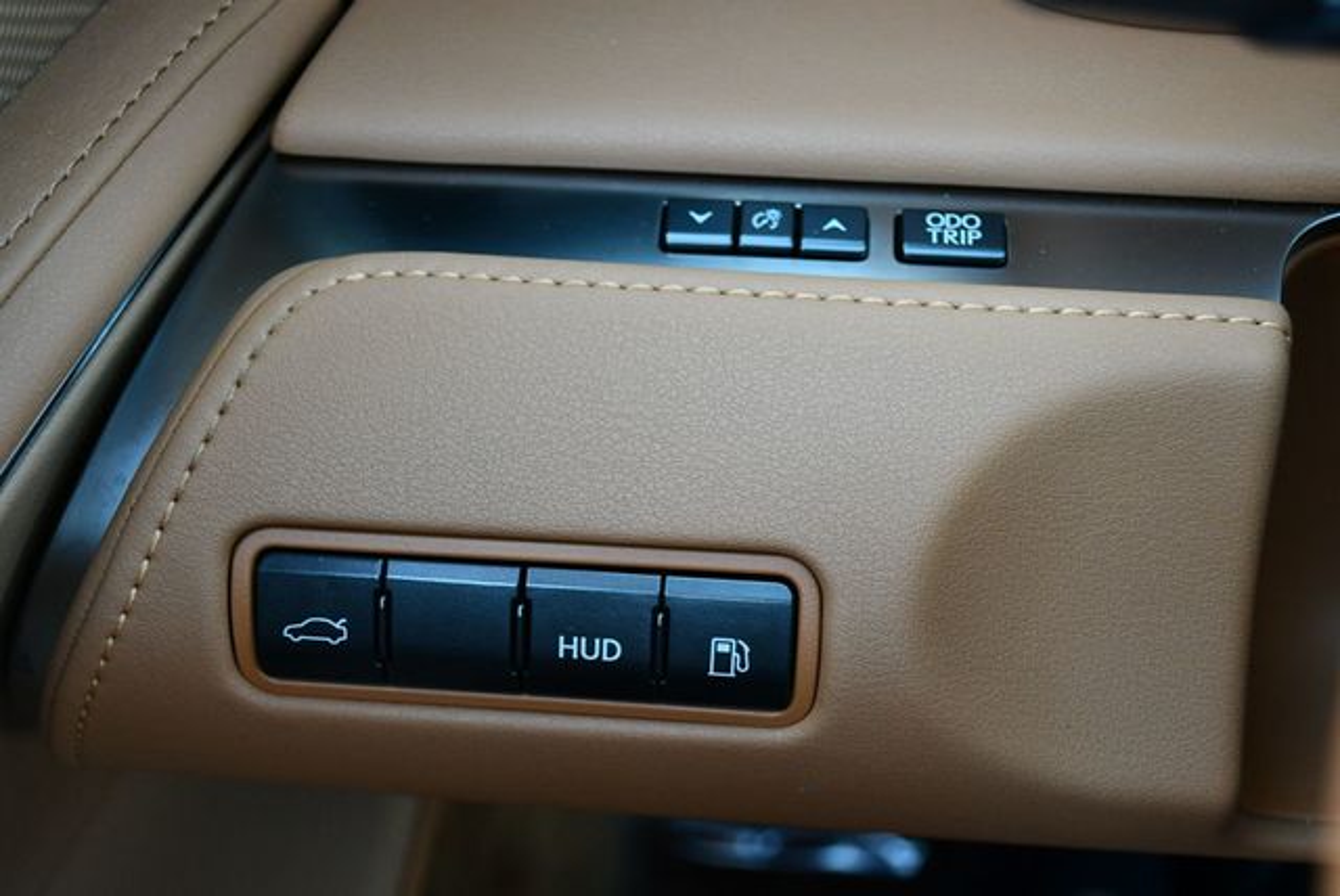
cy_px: 448
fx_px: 1788
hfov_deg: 41.1
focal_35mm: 48
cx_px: 670
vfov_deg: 28.1
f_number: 4
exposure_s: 1/125
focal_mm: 24
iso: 1100
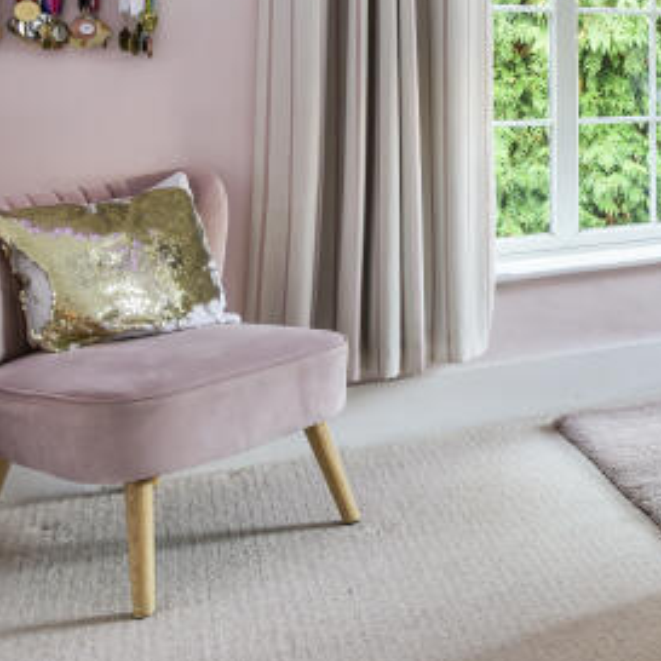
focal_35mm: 51
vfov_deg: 31.9
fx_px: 1102
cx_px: 966
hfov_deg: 25.8
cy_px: 73
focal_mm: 16
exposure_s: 1/2.5
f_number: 8
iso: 400
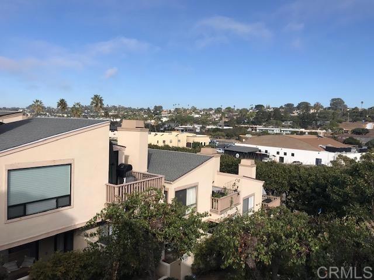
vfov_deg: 49.7
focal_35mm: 28
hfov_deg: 63.4
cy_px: 140
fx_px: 303
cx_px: 187
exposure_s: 1/3096
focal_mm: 3.99
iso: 20
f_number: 1.8
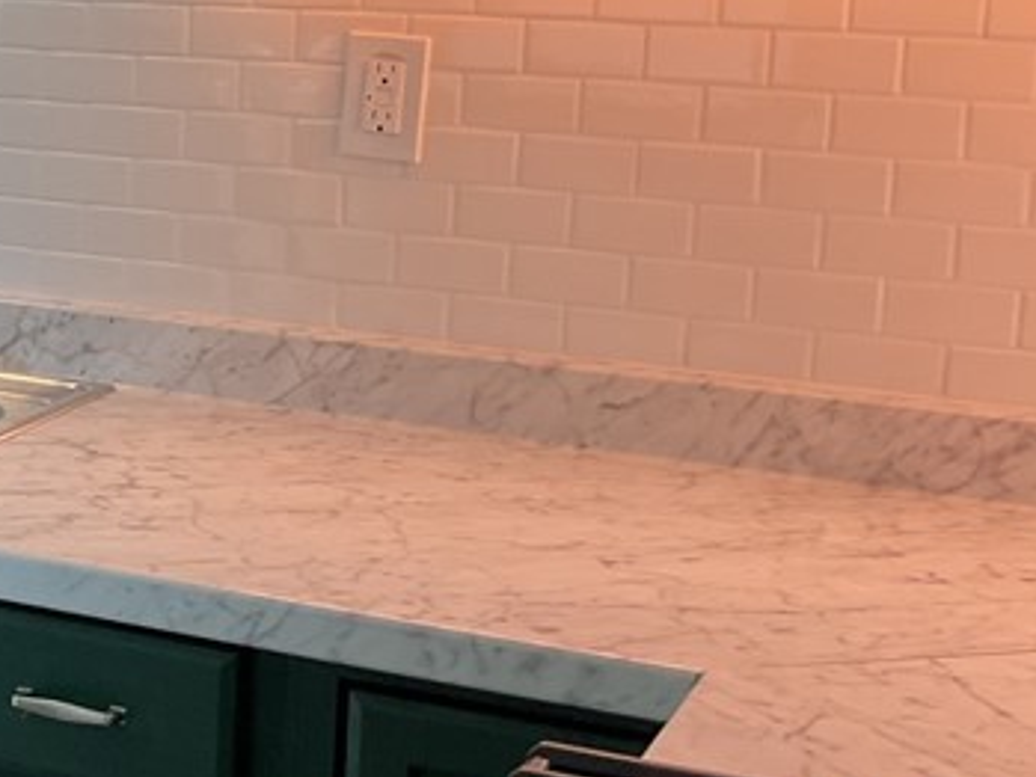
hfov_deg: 20.3
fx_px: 2545
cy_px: 205
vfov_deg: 17.3
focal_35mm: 85
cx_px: -448
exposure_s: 1/60
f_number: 1.8
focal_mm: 3
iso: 40
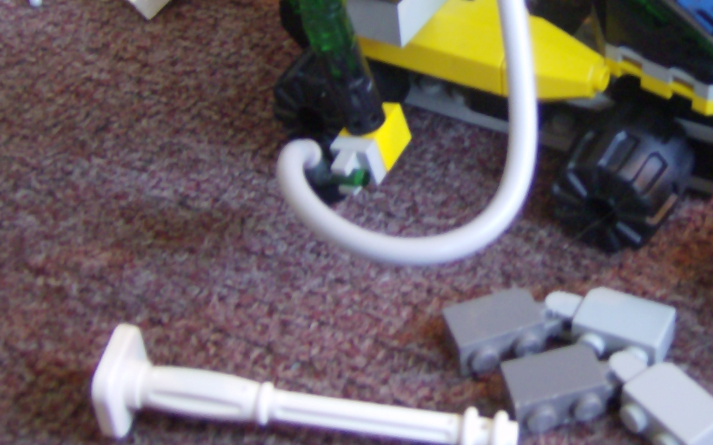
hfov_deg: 31.6
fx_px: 1244
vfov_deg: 19.8
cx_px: 501
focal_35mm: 64
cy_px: 21
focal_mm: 6
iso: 200
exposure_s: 1/1.74
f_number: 2.8
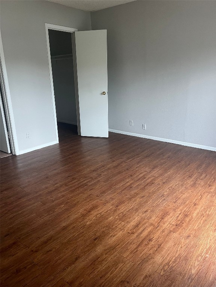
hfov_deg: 53.1
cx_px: 108
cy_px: 144
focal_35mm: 26
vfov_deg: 67.3
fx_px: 216
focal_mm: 5.7
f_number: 1.5
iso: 200
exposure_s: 1/60
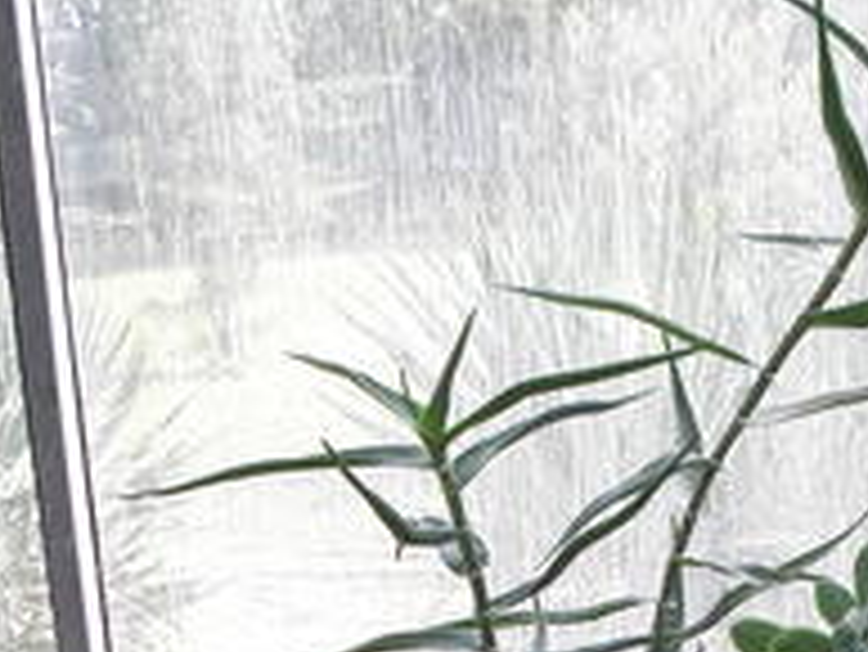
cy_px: 1070
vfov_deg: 15.4
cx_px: 670
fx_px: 2158
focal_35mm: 86
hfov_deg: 22.5
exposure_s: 1/60
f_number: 3.5
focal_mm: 4.6
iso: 64
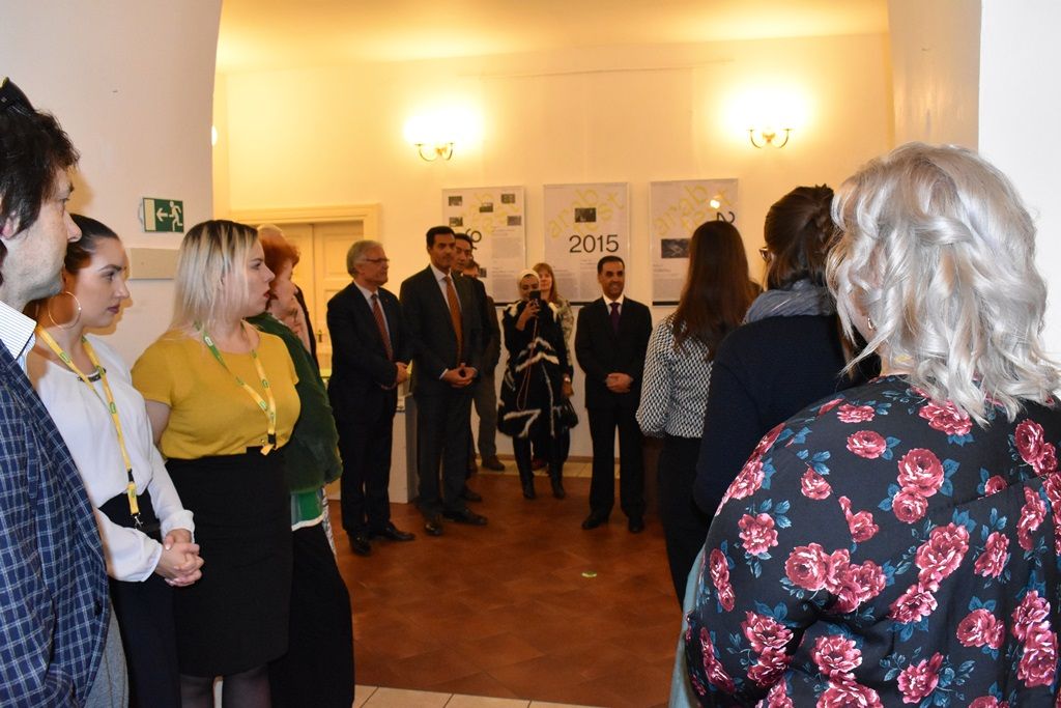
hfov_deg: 61.9
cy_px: 354
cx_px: 530
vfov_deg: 43.6
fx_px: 884
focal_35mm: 30
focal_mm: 20
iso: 5000
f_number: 8
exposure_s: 1/60
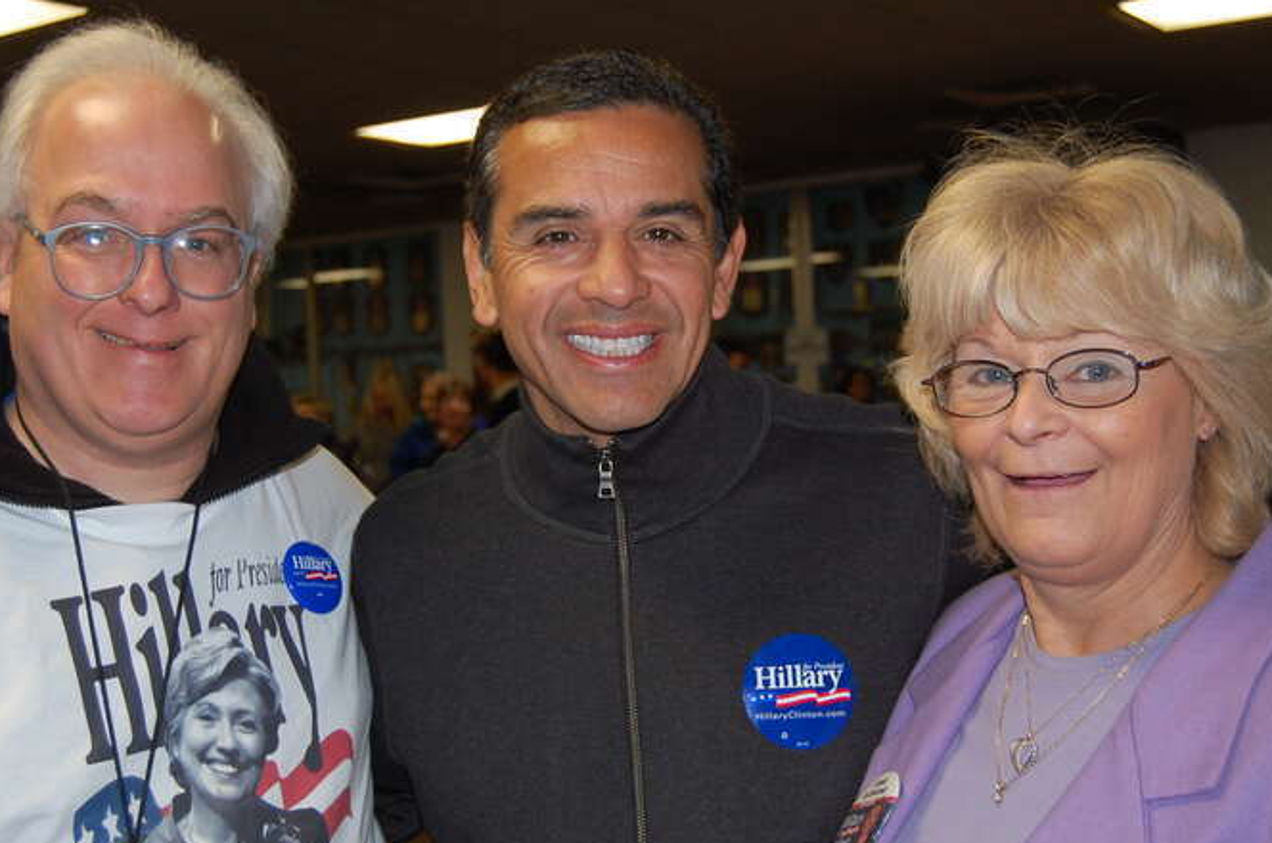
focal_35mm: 47
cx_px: 607
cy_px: 399
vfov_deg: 28.5
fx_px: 1657
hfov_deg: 42.0
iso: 400
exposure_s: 1/60
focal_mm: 26
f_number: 4.2
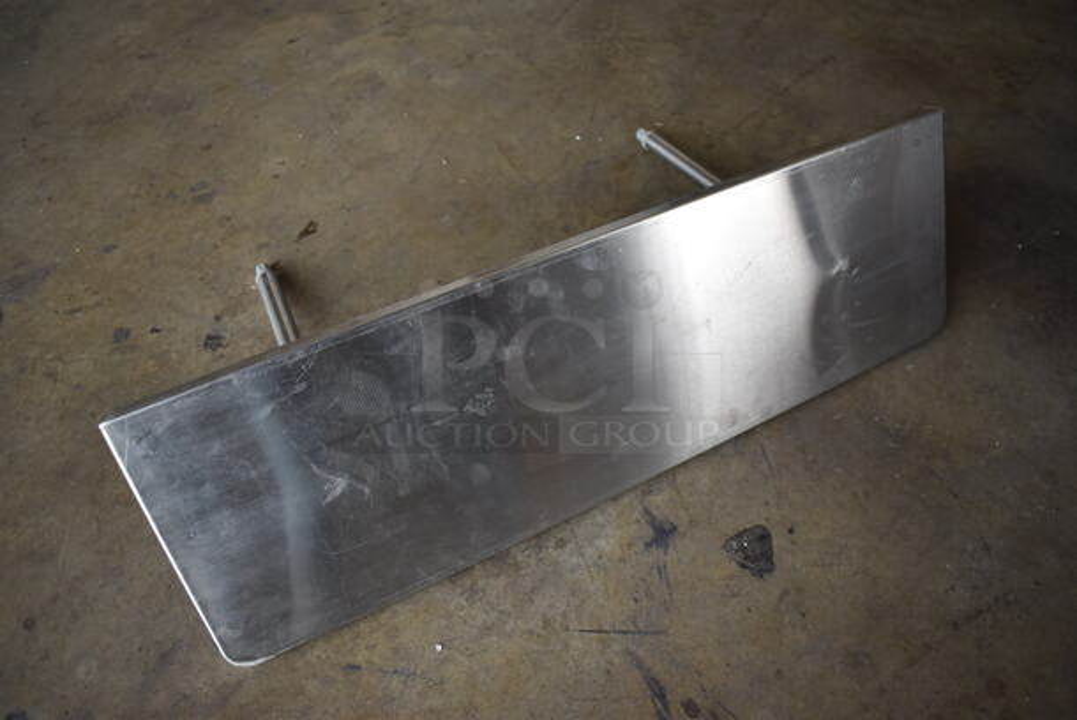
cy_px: 360
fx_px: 809
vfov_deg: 48.0
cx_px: 538
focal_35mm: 27
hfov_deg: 67.3
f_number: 4
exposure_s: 1/250
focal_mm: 18
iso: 400
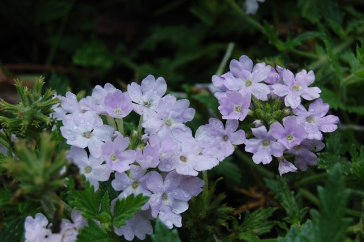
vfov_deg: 16.5
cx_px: 182
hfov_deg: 24.6
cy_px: 121
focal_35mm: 82
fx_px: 834
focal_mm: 55
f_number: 8
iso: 200
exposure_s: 1/160
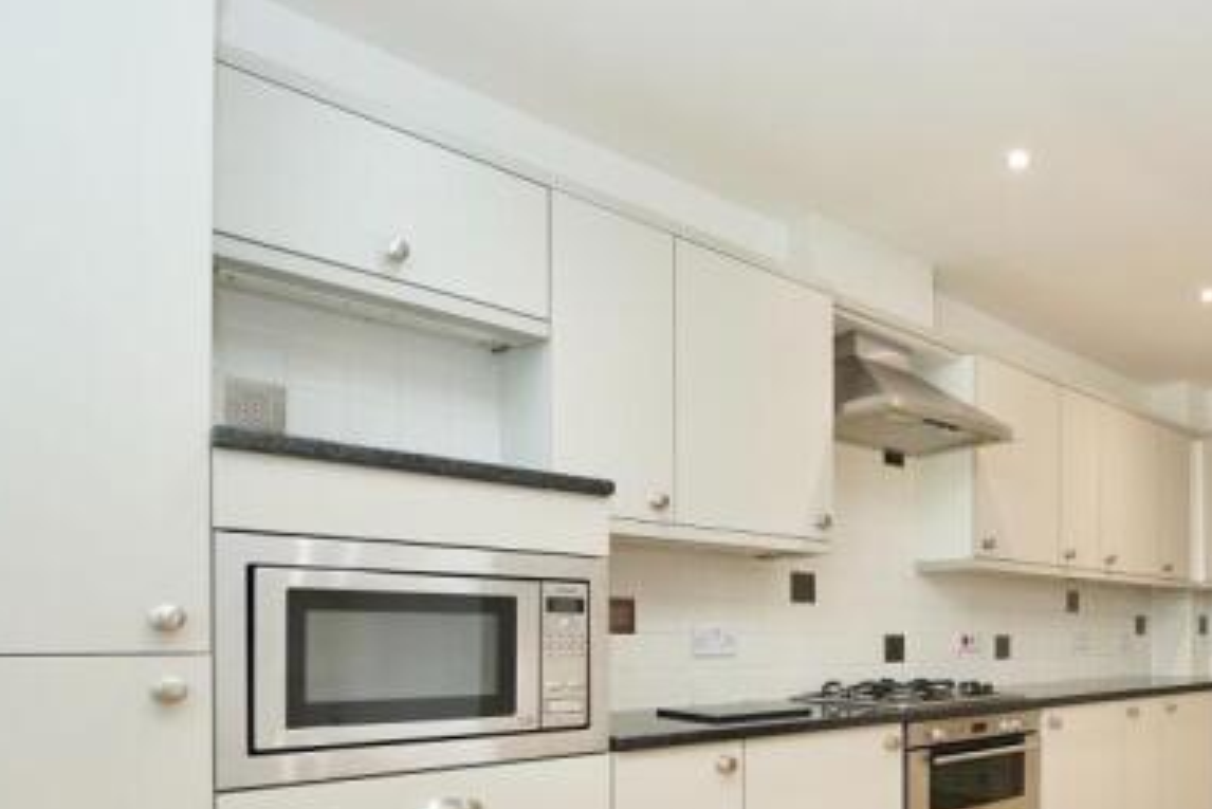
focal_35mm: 24
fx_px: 808
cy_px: 639
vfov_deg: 50.2
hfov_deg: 65.8
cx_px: 998
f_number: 4
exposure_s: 1/160
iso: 1000
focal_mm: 14
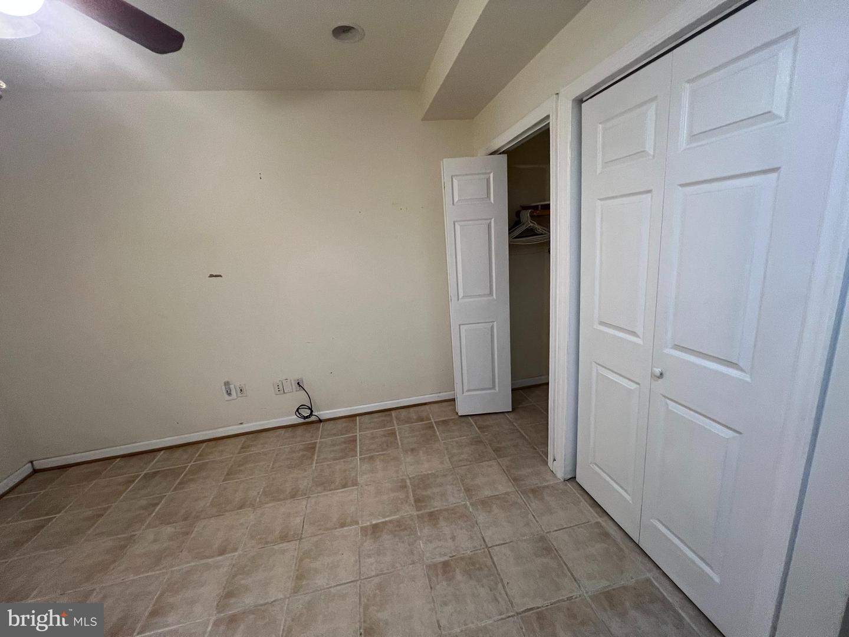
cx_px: 424
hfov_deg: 106.2
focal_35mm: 13
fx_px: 319
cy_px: 318
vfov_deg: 89.9
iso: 200
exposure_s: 1/60
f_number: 1.8
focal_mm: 1.57
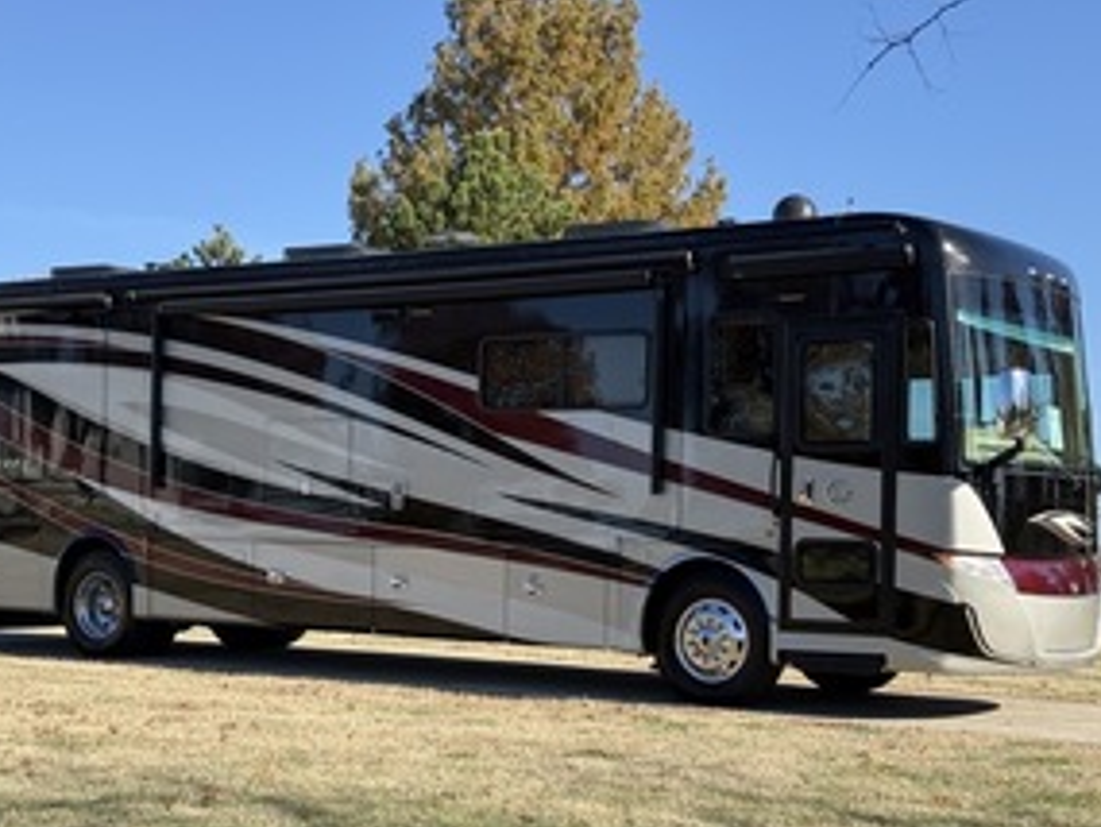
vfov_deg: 24.8
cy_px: 504
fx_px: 1877
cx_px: 494
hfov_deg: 32.7
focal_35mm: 59
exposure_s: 1/2415
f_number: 1.78
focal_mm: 6.76
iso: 64
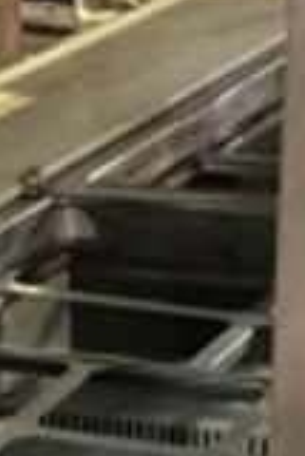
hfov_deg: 8.4
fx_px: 2080
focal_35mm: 164
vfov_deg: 12.0
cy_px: 663
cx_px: 40
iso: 500
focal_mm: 3.3
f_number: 2.4
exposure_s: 1/30
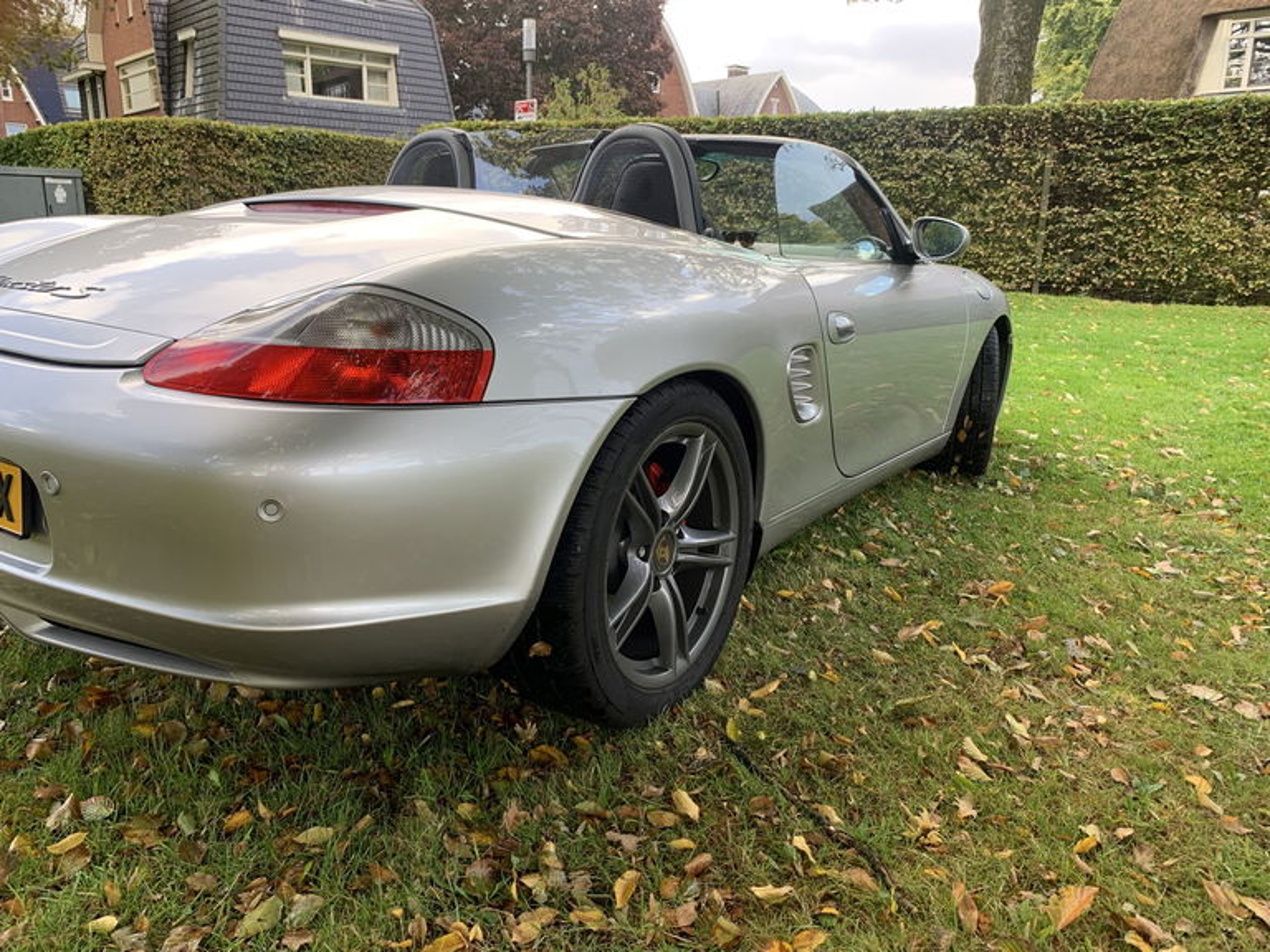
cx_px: 635
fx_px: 954
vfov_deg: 53.1
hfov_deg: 67.3
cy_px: 476
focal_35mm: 26
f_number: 1.8
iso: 32
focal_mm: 4.25
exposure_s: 1/121
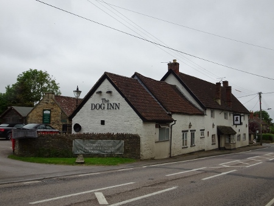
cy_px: 103
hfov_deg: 51.3
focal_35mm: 36
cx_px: 137
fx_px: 285
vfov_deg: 39.7
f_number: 4
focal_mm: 6.17
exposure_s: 1/320
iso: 80
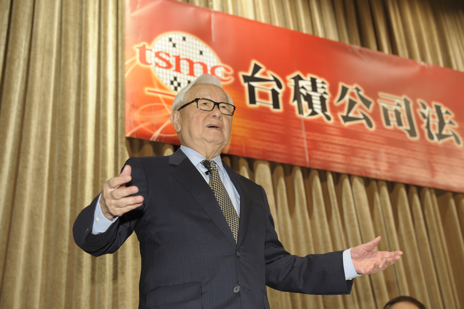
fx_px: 708
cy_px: 154
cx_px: 232
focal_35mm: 55
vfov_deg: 24.6
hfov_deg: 36.3
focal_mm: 55
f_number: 3.5
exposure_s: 1/125
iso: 1000
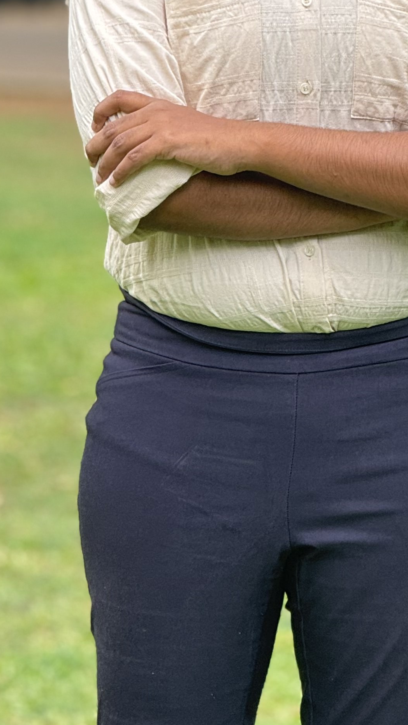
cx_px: 295
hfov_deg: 4.3
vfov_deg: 7.6
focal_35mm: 283
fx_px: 5443
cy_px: -33
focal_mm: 15.66
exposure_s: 1/99
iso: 100
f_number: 2.8
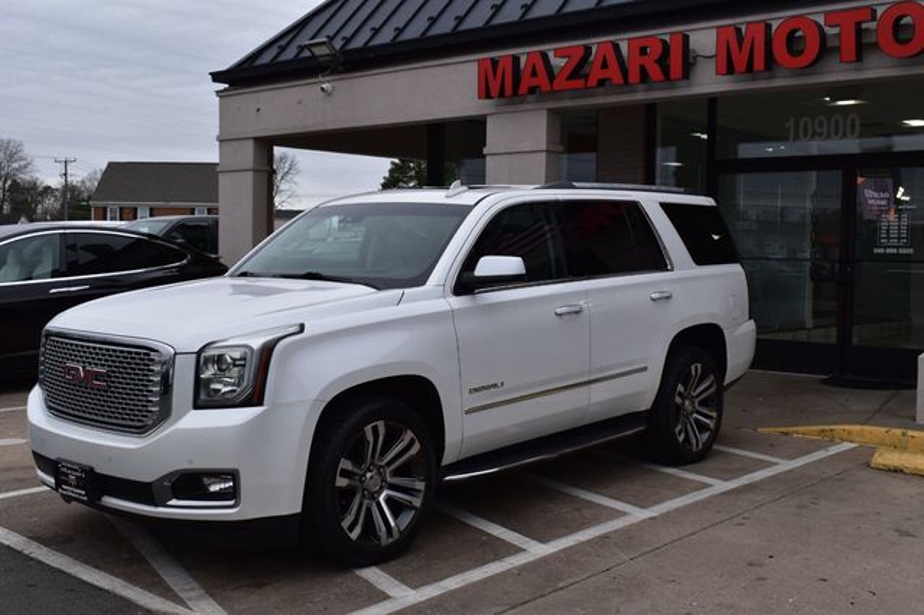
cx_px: 462
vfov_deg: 31.9
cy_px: 308
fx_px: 1077
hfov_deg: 46.4
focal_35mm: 42
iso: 400
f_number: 10
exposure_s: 1/200
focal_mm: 28
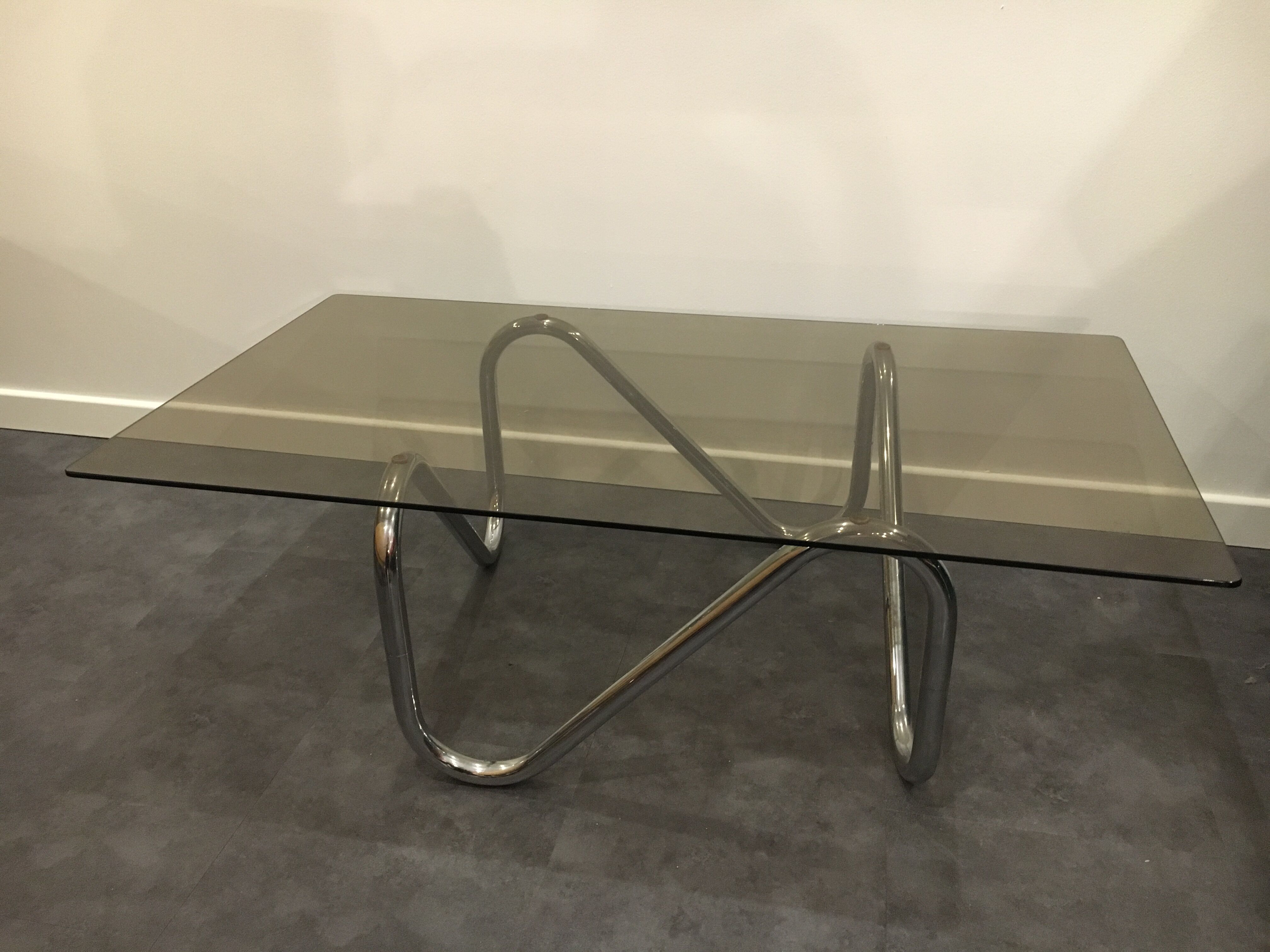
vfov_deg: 48.2
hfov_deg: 61.7
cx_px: 635
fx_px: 1064
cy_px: 476
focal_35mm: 29
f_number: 2.2
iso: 200
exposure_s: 1/17
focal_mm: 4.15
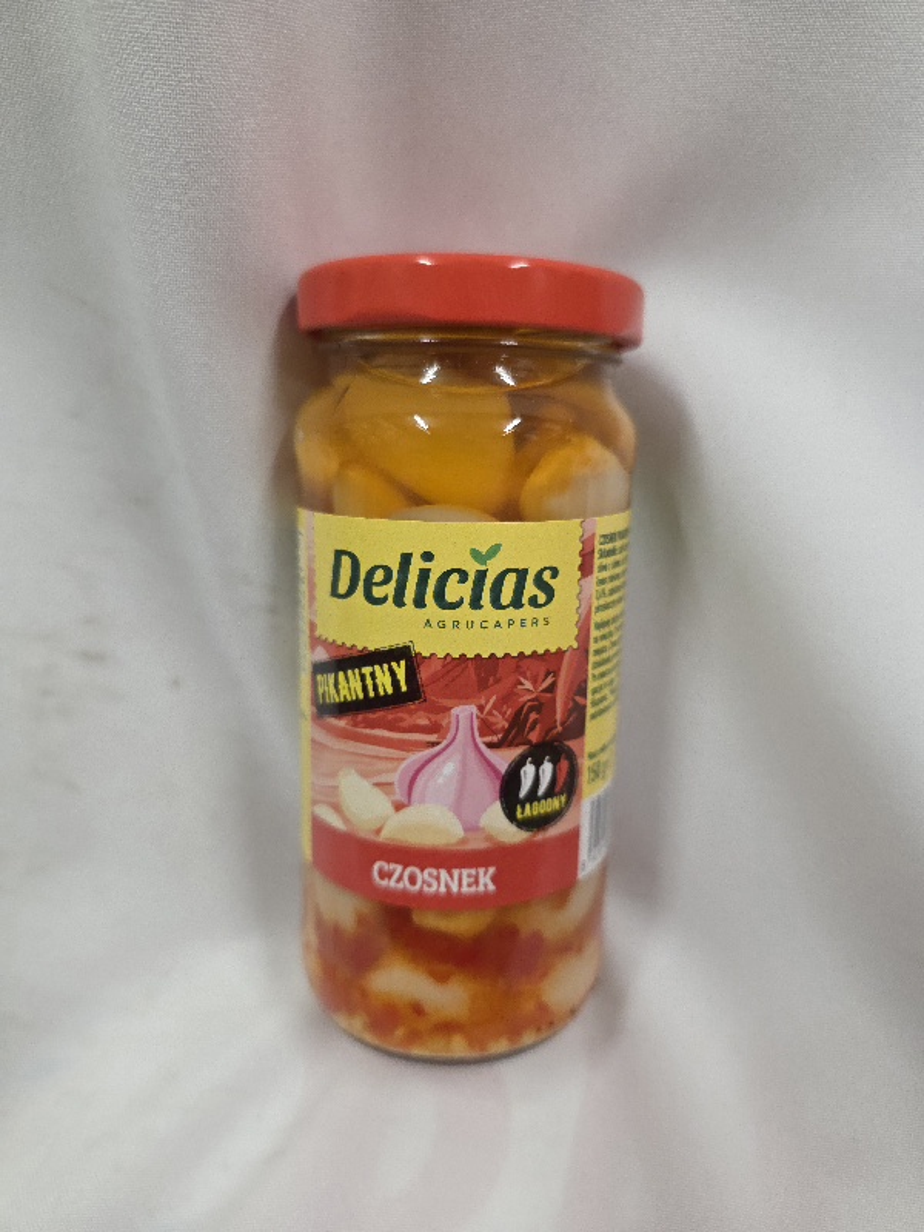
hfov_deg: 58.9
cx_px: 462
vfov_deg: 73.9
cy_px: 616
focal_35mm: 23
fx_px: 819
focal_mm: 6.3
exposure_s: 1/101
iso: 400
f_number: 1.7
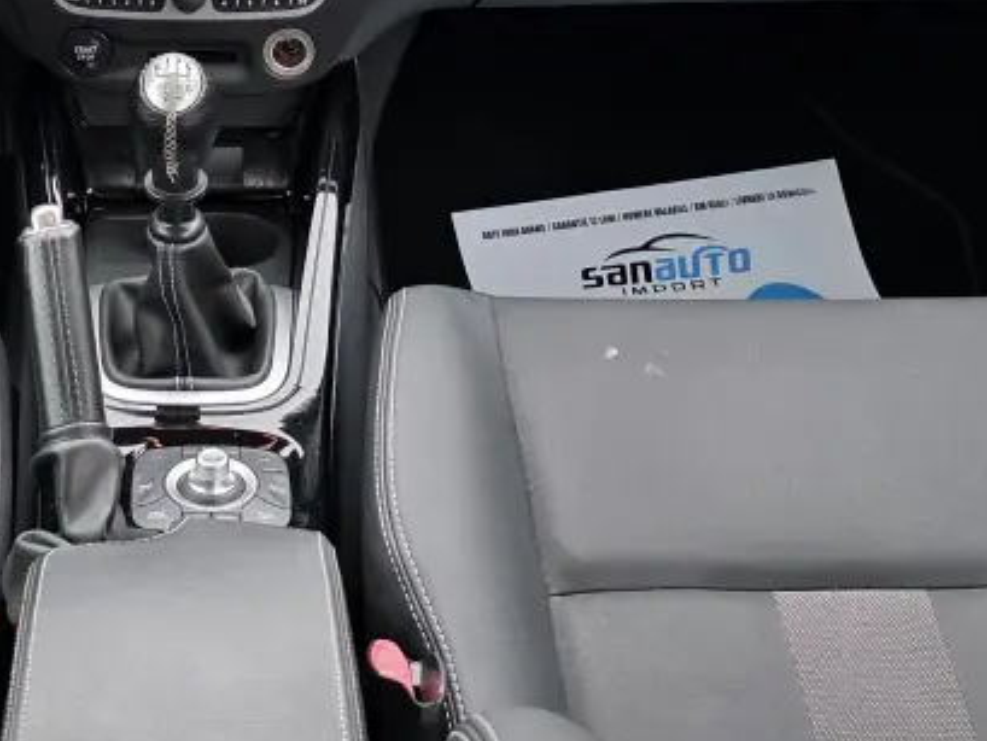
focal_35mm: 81
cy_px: -14
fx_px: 2310
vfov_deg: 17.7
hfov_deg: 23.7
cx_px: 186
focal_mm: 6.3
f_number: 1.7
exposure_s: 1/180
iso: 160
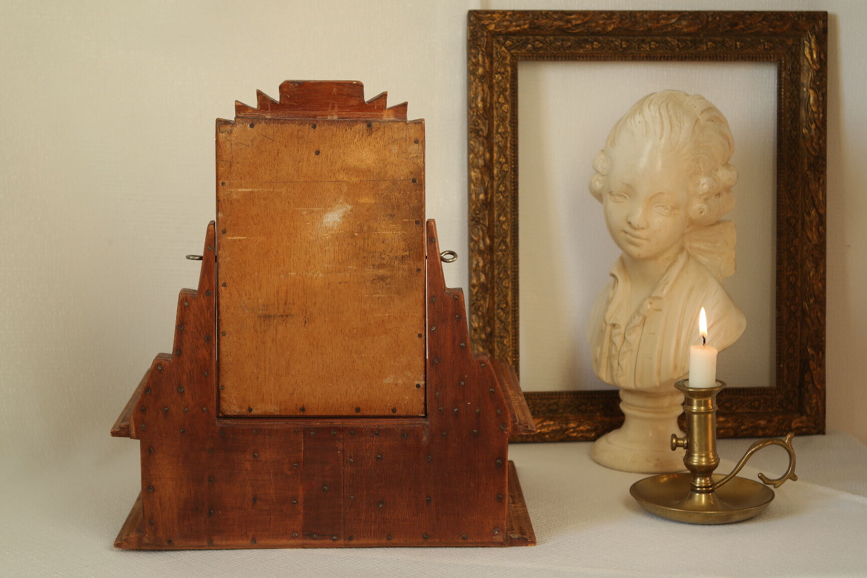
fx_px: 1854
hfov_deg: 26.3
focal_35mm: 77
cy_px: 289
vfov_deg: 17.7
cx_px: 434
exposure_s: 1/30
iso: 200
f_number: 6.3
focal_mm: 50
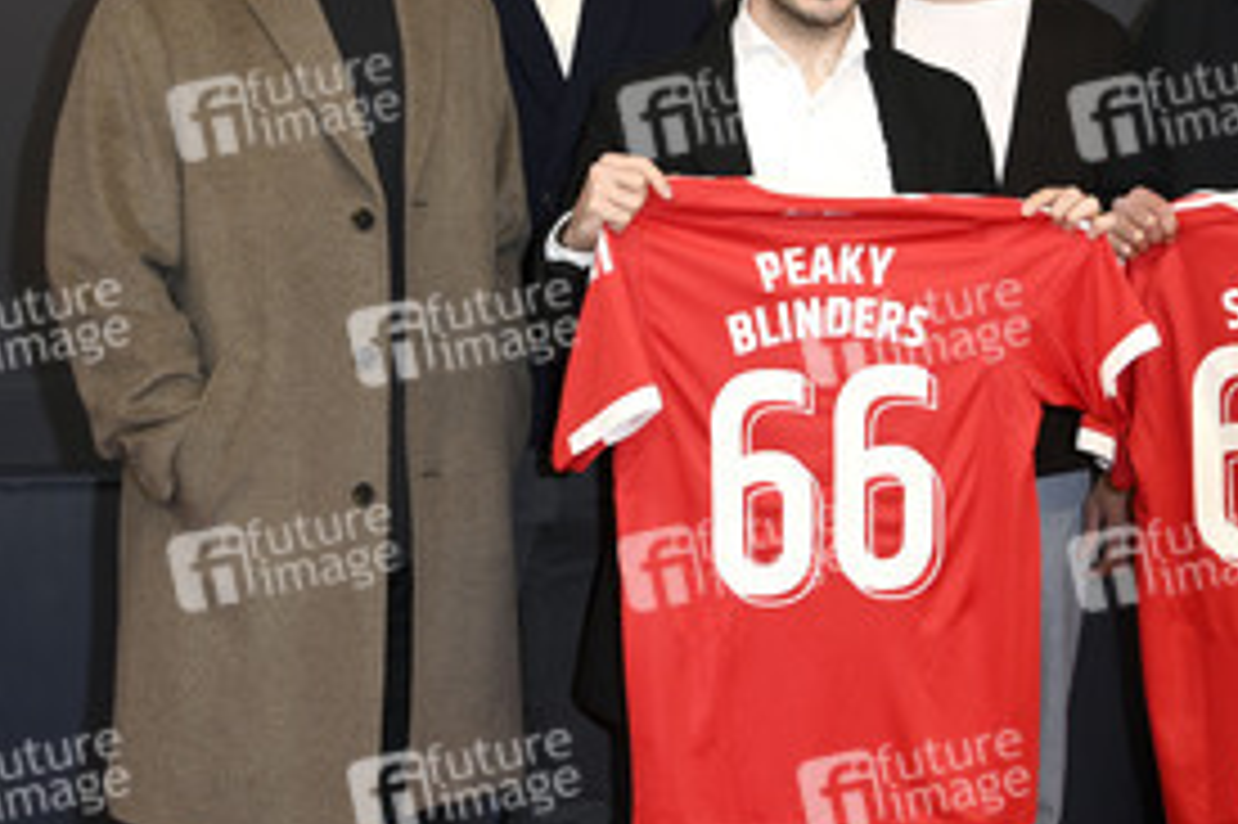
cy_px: 221
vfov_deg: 14.8
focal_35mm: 92
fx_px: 3162
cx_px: 795
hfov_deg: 22.1
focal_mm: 56
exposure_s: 1/250
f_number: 5.6
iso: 400
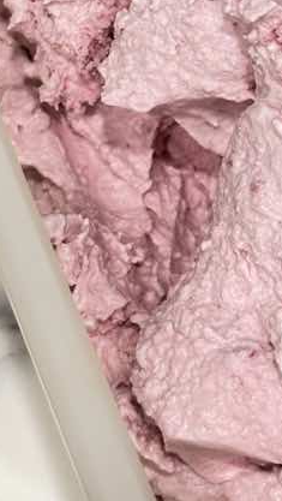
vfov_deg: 15.3
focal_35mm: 139
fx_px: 1845
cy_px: 50
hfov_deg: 8.7
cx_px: 319
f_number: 1.6
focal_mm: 5.96
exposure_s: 1/50
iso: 125
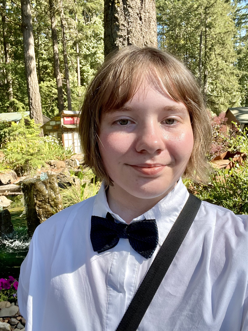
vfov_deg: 60.0
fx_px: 287
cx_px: 124
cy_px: 166
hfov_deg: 46.8
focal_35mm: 30
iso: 25
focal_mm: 2.71
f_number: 2.2
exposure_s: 1/316
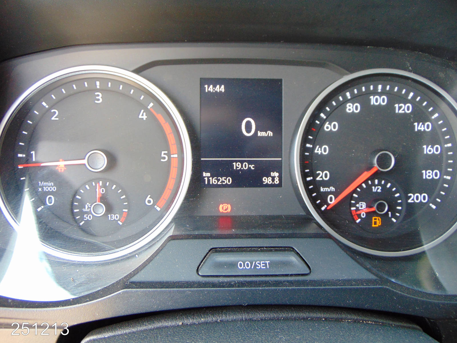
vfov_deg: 54.9
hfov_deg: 69.4
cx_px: 228
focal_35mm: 25
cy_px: 172
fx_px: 330
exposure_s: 1/30
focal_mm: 4.5
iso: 200
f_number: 3
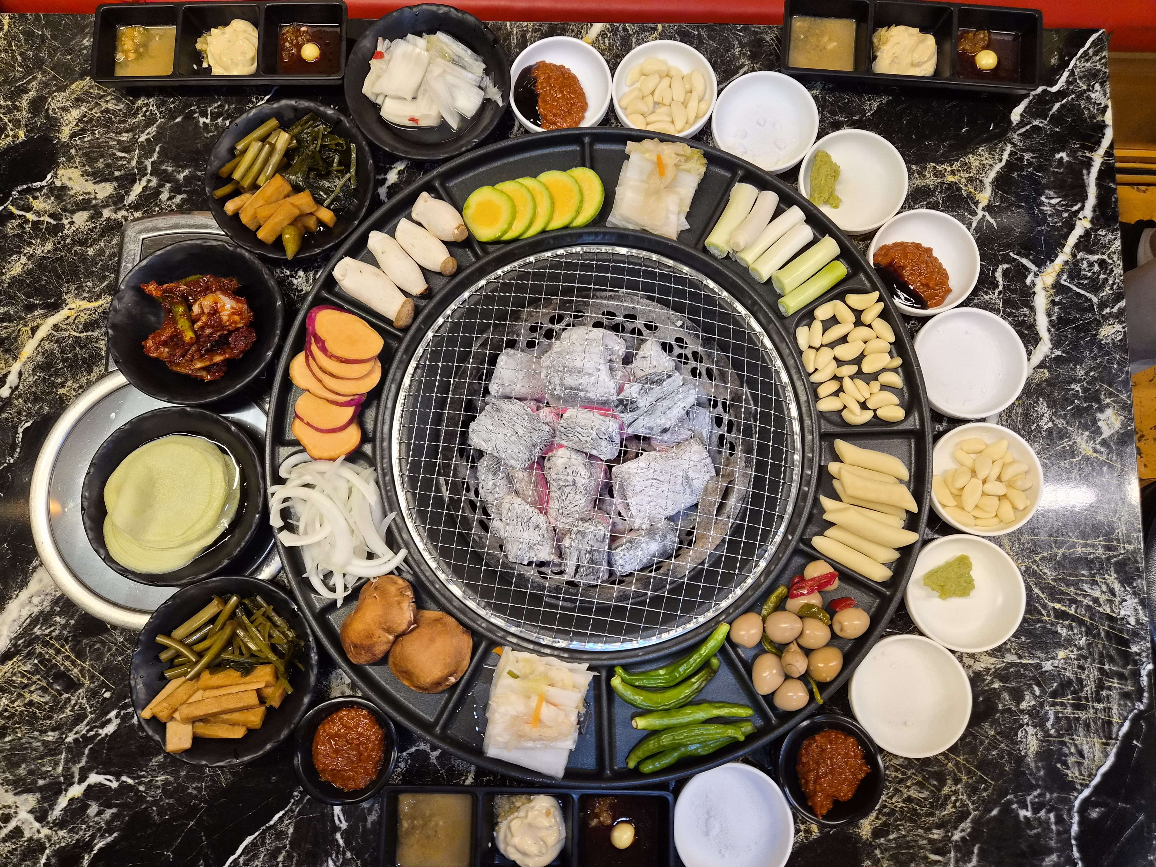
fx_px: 768
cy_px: 434
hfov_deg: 73.9
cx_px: 578
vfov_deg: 58.9
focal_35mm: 23
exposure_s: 1/120
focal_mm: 5.4
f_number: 1.8
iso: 320
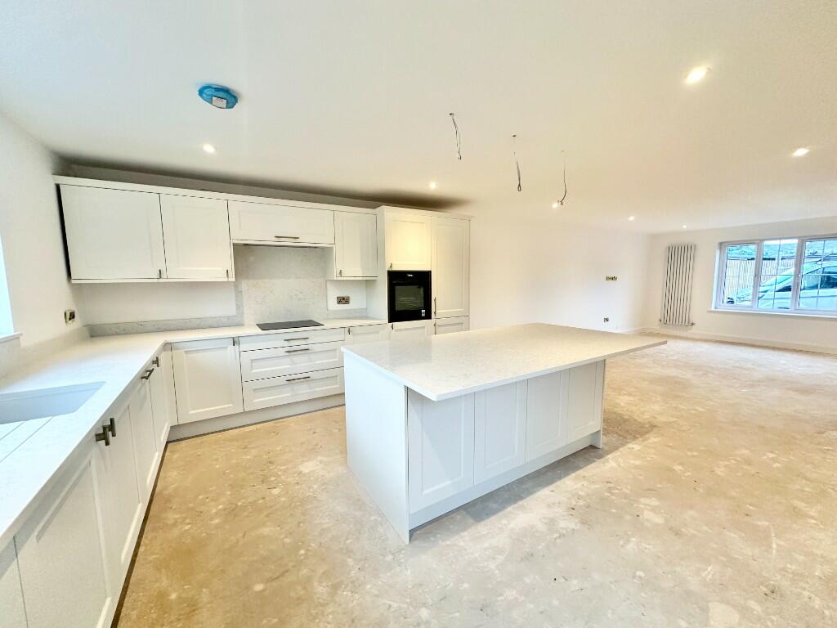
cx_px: 418
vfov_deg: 85.7
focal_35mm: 14
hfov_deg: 102.1
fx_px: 339
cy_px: 314
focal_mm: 2.22
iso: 200
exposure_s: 1/106
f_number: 2.2
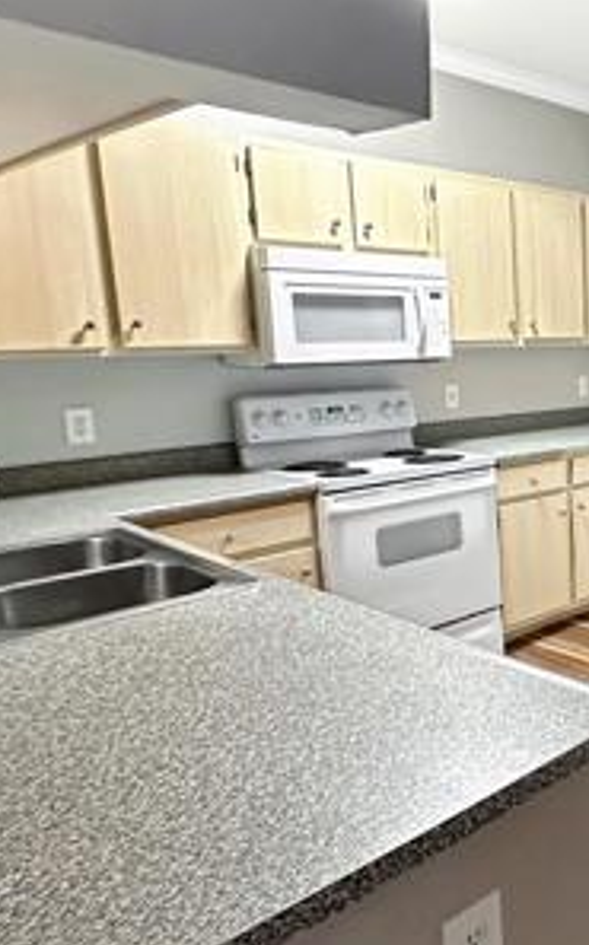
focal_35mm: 32
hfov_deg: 32.8
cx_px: 694
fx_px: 824
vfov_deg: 59.7
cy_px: 477
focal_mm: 2.22
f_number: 2.2
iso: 640
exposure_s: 1/60
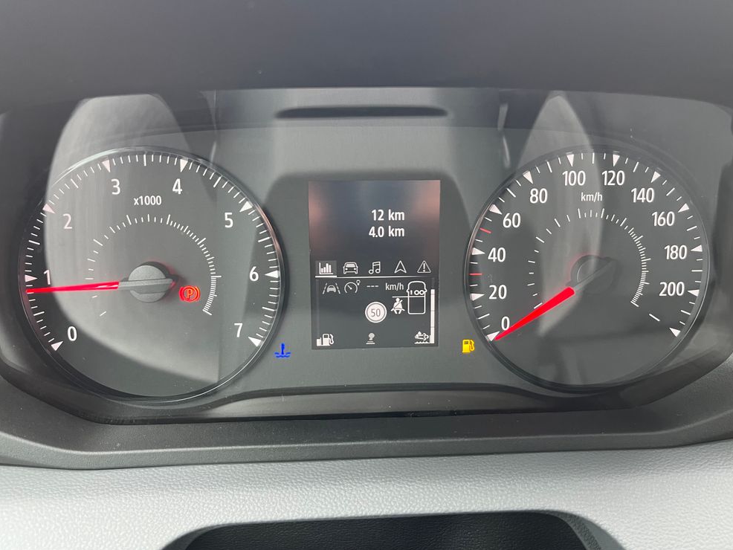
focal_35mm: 27
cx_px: 380
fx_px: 572
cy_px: 274
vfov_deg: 51.4
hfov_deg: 65.3
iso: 125
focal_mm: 5.1
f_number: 1.6
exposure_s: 1/68
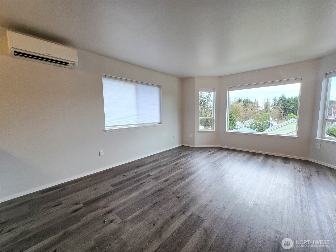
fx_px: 126
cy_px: 126
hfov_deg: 106.2
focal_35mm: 13
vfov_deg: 89.9
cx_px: 168
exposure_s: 1/120
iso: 80
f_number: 2.2
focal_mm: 2.2
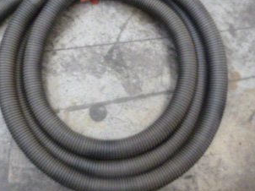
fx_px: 390
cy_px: 65
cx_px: 100
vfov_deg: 27.3
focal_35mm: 53
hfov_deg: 36.1
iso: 800
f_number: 3.1
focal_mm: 4.5
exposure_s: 1/20
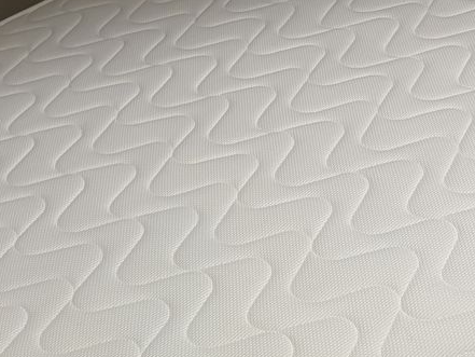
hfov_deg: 32.6
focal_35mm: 59
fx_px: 810
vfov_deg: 23.5
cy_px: 377
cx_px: 275
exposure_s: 1/50
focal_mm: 5.96
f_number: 1.6
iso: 100
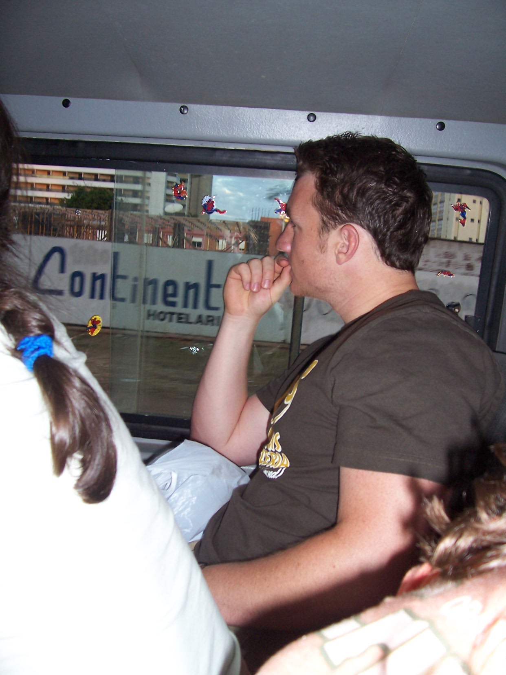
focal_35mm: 34
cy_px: 338
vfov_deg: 54.0
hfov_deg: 41.8
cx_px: 253
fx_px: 663
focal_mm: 5.6
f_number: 2.7
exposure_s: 1/60
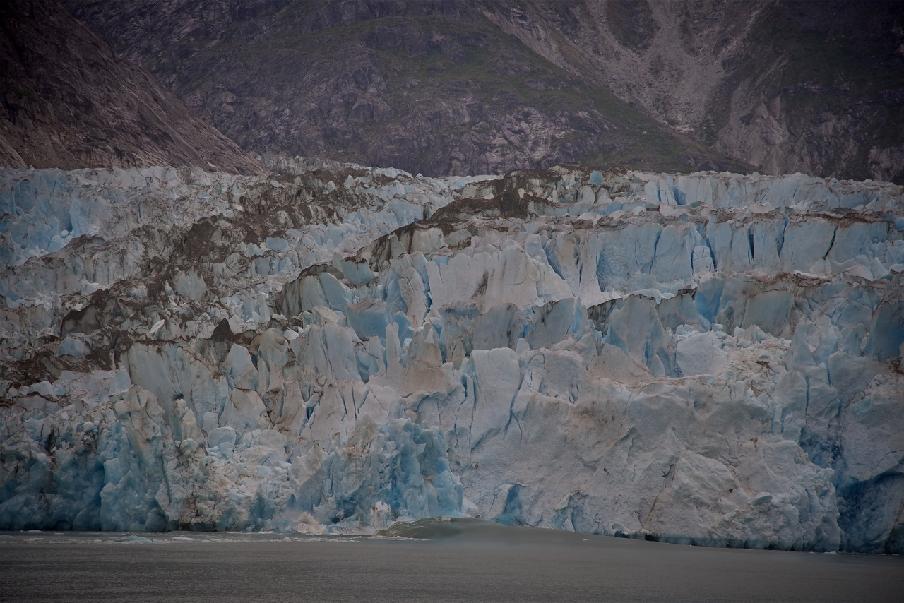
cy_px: 302
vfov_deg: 11.4
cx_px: 452
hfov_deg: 17.1
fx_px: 3014
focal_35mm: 120
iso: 125
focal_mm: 120
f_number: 4
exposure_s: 1/250
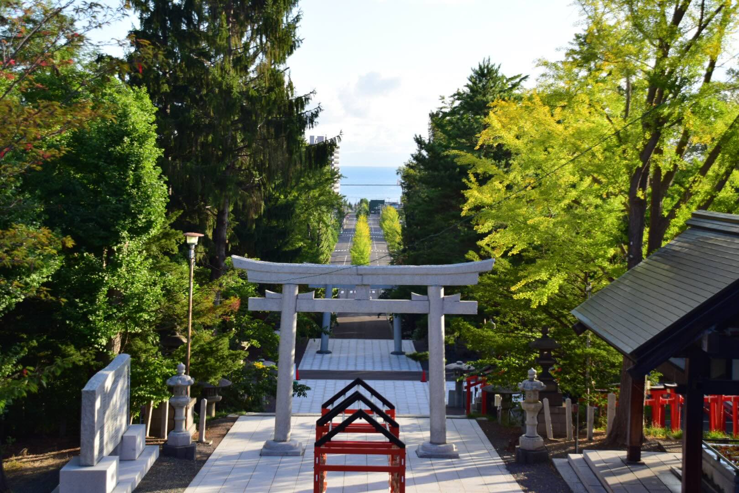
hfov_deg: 35.1
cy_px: 246
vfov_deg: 23.8
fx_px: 1170
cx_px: 370
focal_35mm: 57
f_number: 5.6
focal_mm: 38
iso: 100
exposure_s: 1/160
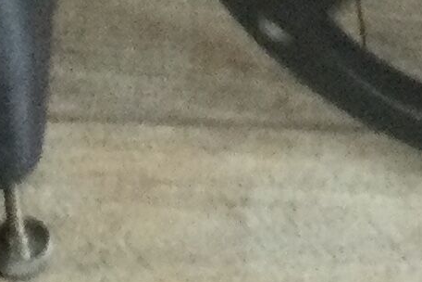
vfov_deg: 5.3
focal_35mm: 231
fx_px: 2708
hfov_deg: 8.9
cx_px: 20
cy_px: -826
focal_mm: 3.3
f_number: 2.4
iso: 100
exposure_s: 1/33
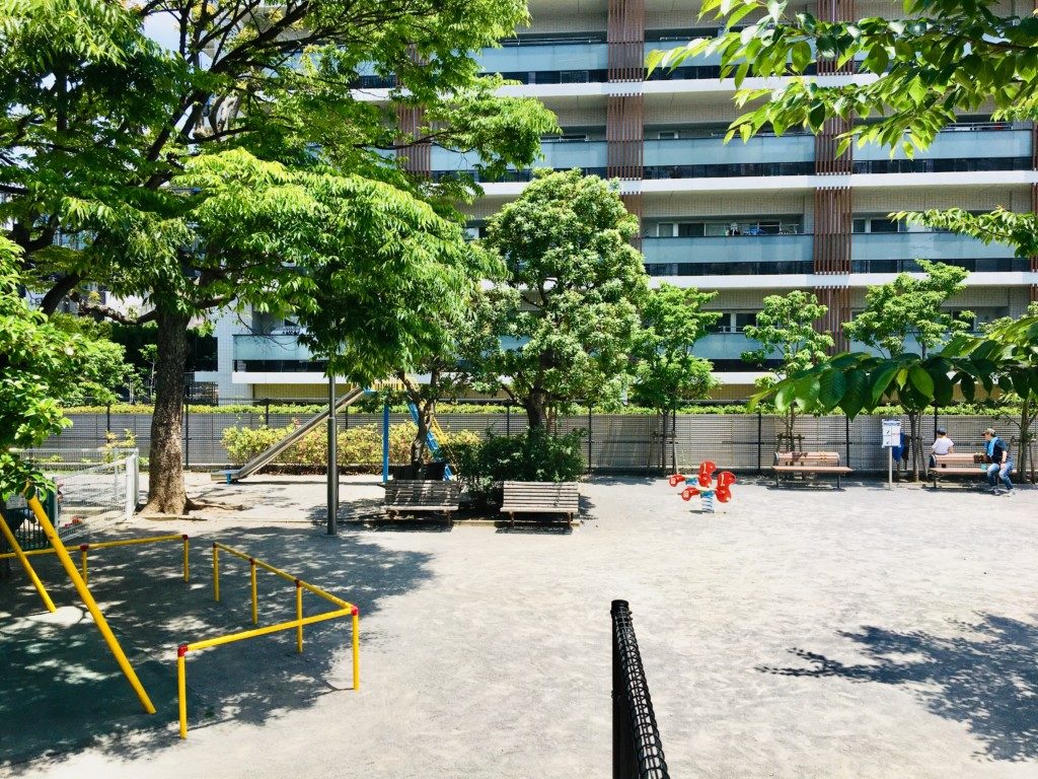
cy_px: 390
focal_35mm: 29
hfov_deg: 61.7
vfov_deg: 48.2
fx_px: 870
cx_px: 519
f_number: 2.2
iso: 25
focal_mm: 4.15
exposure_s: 1/1570
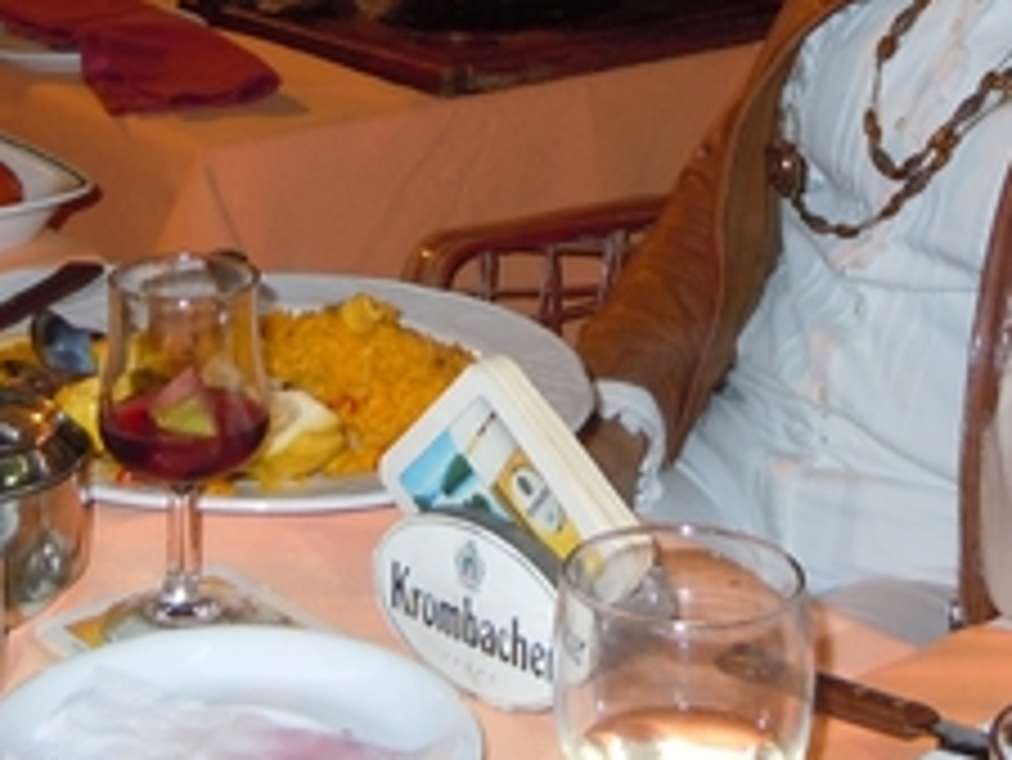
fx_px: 2340
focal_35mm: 80
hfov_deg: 24.3
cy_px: -184
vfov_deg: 17.5
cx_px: 387
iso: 200
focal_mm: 5.4
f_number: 3.5
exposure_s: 1/30
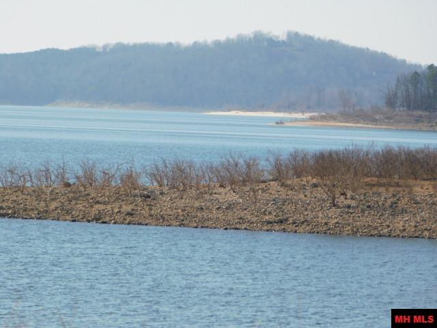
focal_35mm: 294
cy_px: 164
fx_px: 3712
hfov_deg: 6.7
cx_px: 218
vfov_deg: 5.1
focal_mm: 52.2
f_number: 5.7
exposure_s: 1/500
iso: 125
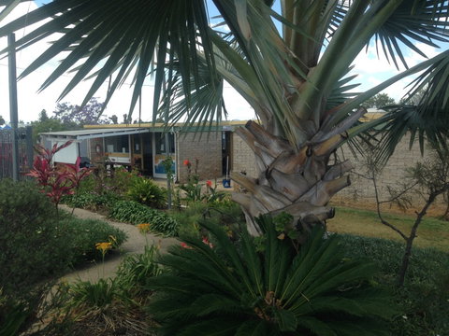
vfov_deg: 42.9
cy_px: 168
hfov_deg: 55.4
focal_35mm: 33
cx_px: 224
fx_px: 428
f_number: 2.4
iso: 50
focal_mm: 4.12
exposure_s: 1/609
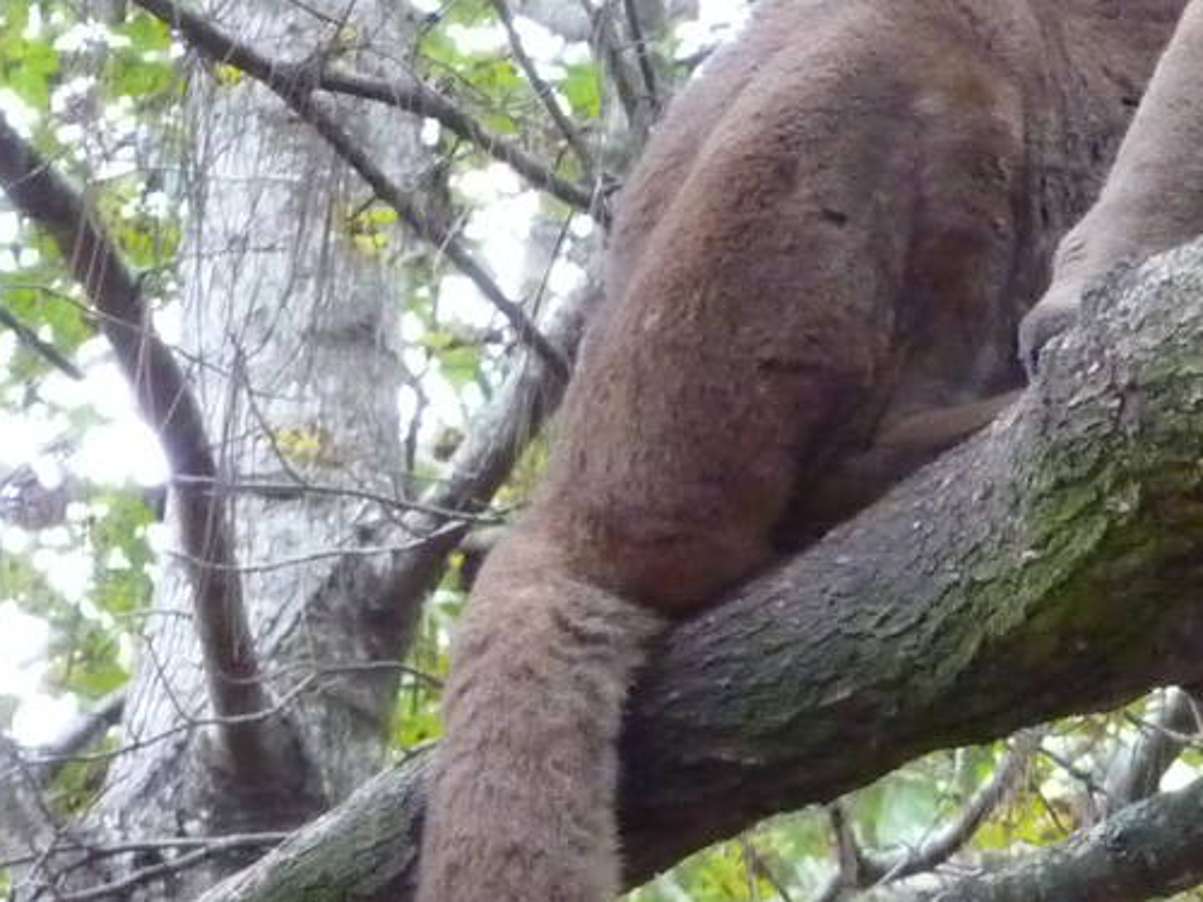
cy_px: 673
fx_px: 29331
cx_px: 1395
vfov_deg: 1.8
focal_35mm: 844
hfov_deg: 2.3
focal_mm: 45.4
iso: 800
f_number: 4.9
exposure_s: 1/80
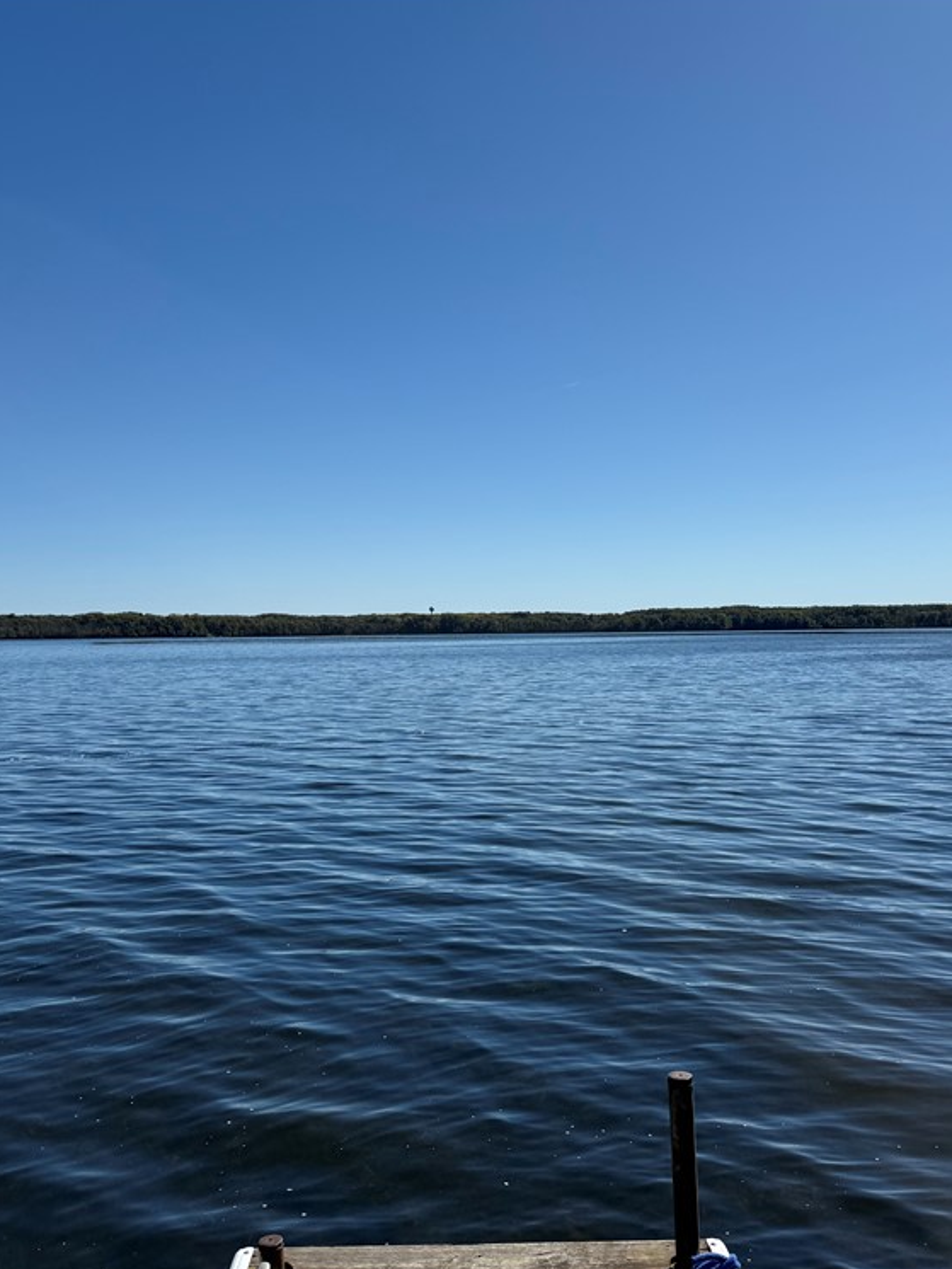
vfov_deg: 55.3
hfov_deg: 42.9
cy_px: 640
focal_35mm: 33
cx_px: 453
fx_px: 1210
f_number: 1.78
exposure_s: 1/9091
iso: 80
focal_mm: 6.76
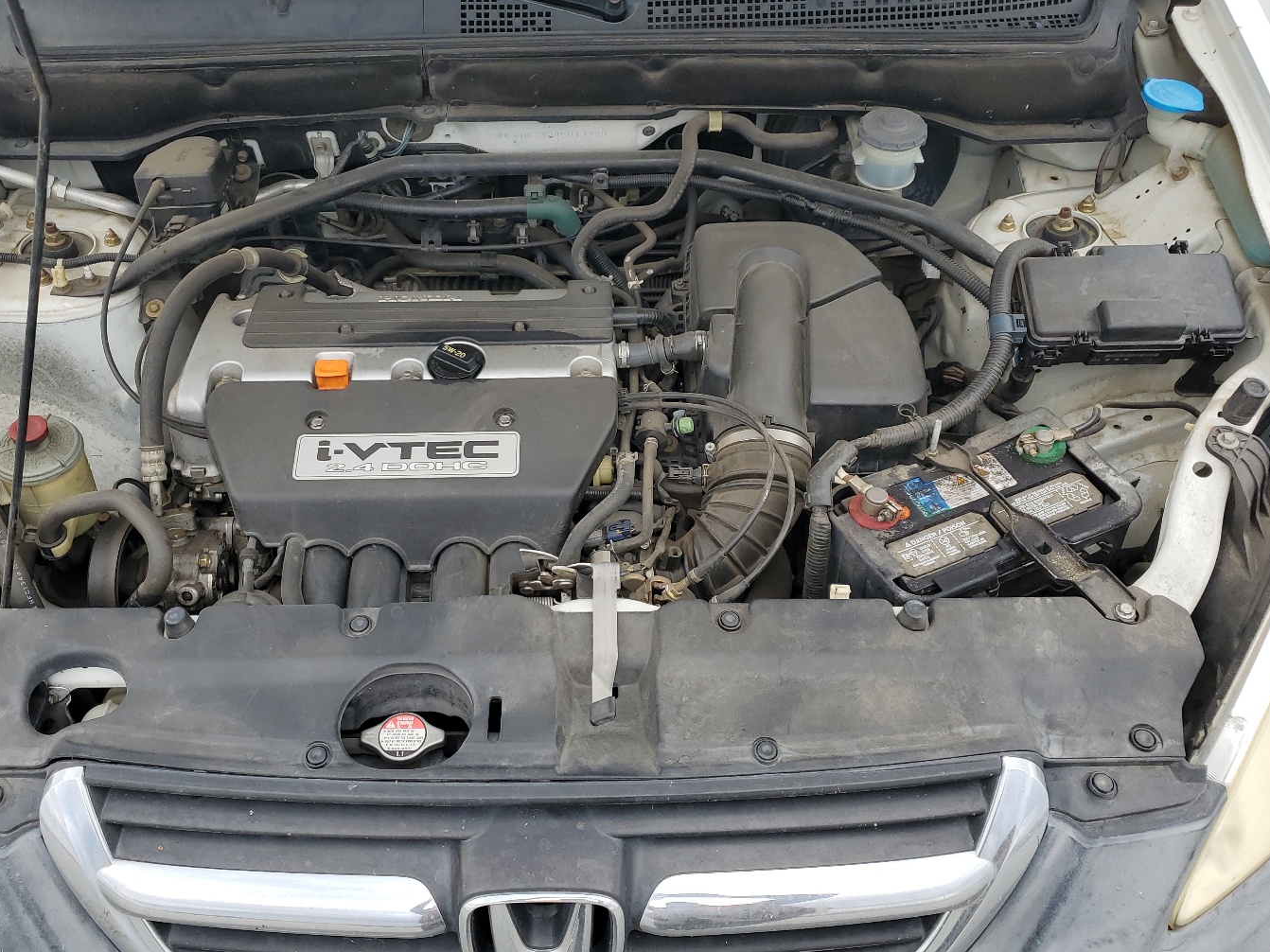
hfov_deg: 58.3
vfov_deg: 45.4
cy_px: 453
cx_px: 588
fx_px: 1137
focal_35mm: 31
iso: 50
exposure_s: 1/625
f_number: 1.5
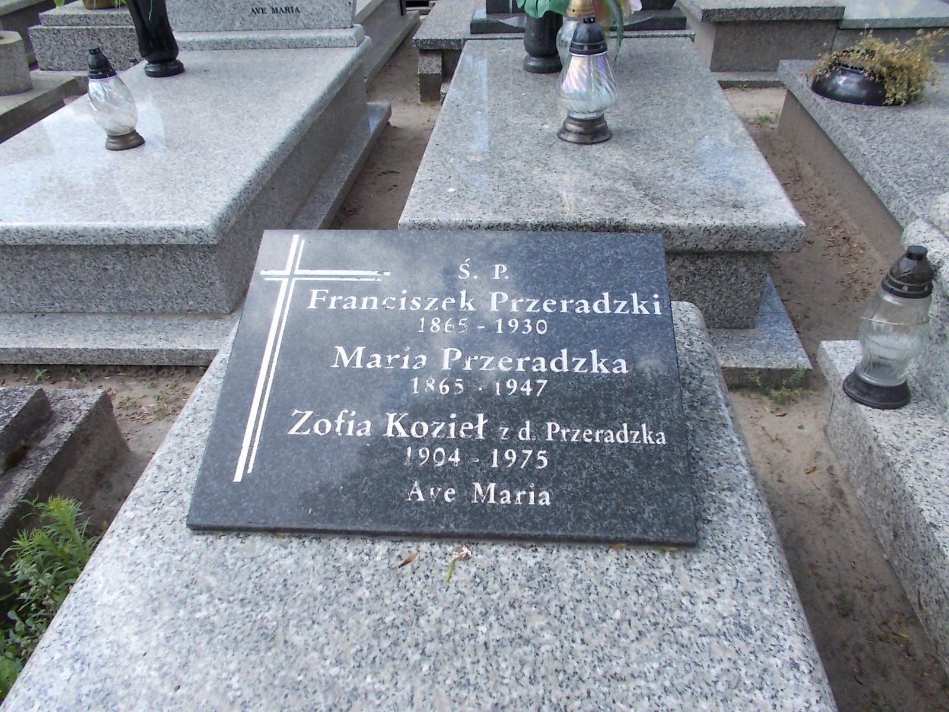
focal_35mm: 26
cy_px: 356
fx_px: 713
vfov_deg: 53.1
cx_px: 474
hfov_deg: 67.3
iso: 80
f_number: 3.2
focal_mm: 4.6
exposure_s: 1/400
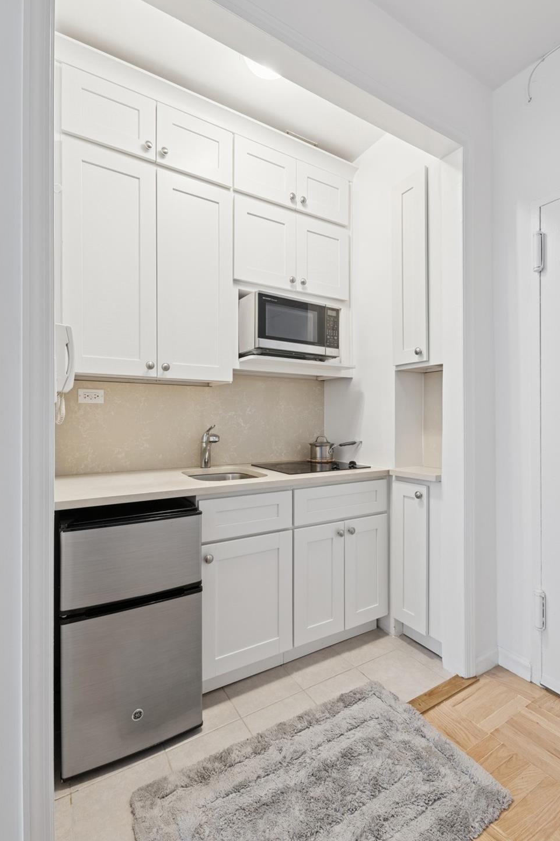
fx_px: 374
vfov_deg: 96.8
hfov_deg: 73.7
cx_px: 293
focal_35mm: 16
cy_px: 415
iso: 640
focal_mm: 15
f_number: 14
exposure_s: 1/13
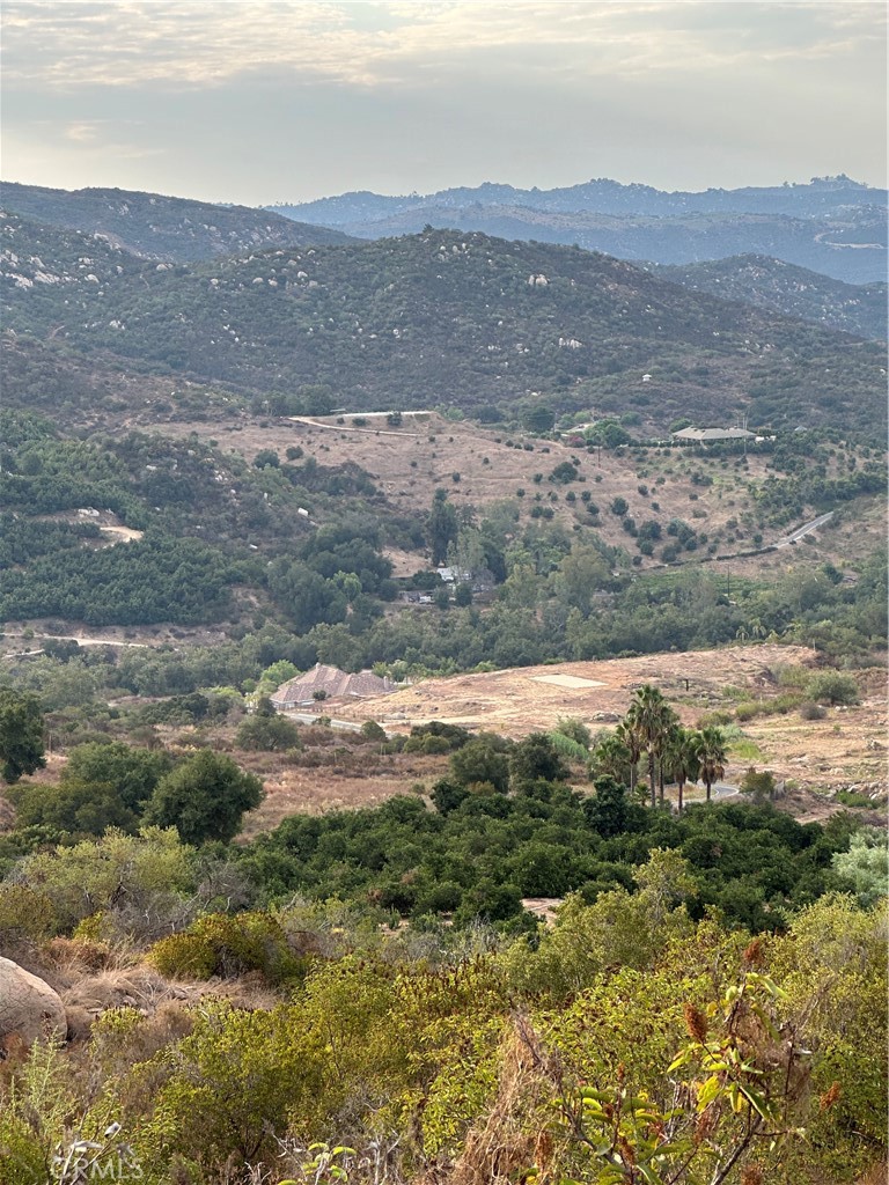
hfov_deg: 19.1
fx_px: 2637
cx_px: 444
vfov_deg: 25.3
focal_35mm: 77
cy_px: 592
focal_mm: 9
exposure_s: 1/135
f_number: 2.8
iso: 32
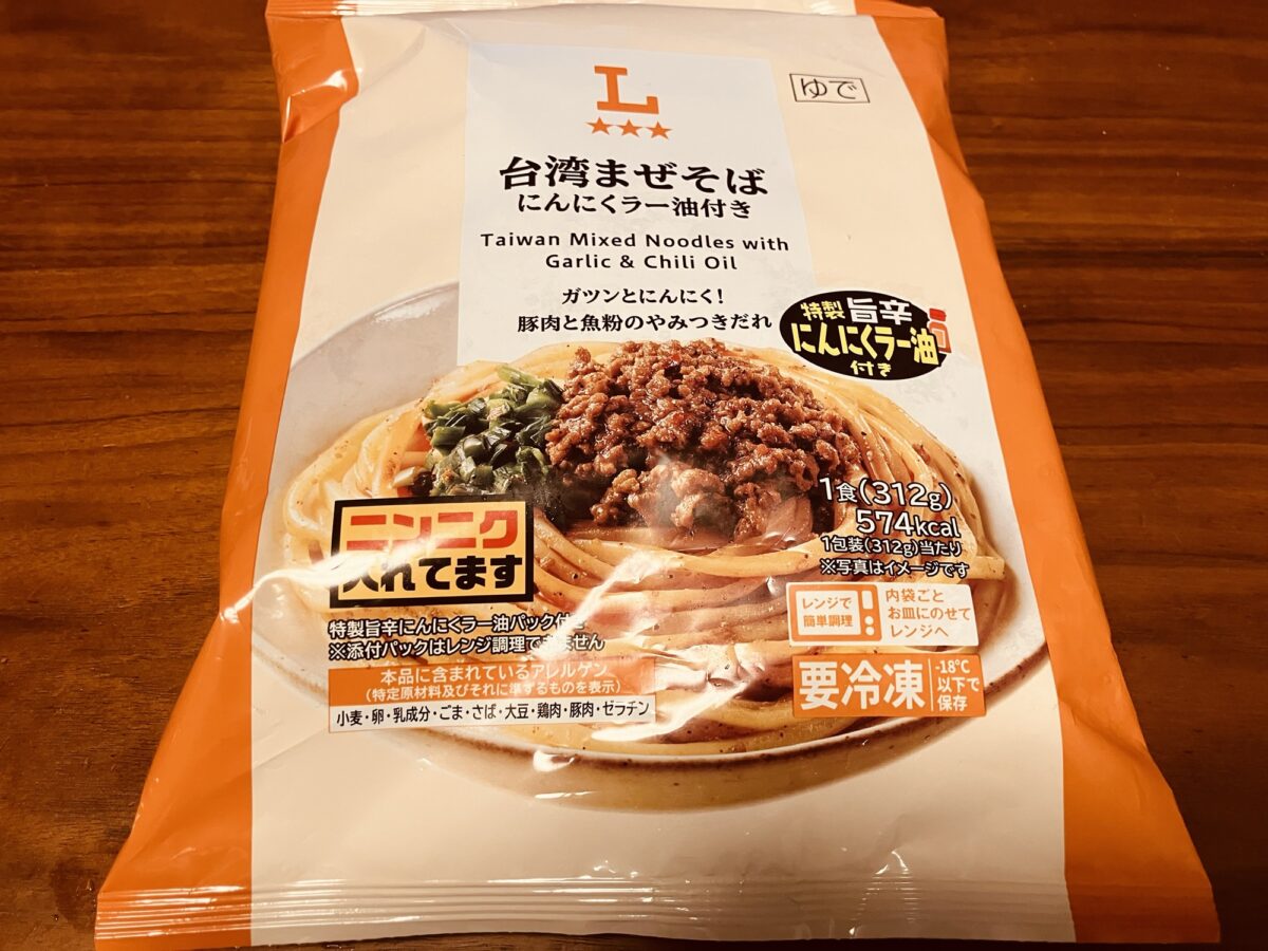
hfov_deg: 63.4
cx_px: 634
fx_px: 1026
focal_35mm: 28
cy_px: 476
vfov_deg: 49.7
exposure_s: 1/60
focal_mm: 3.99
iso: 160
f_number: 1.8
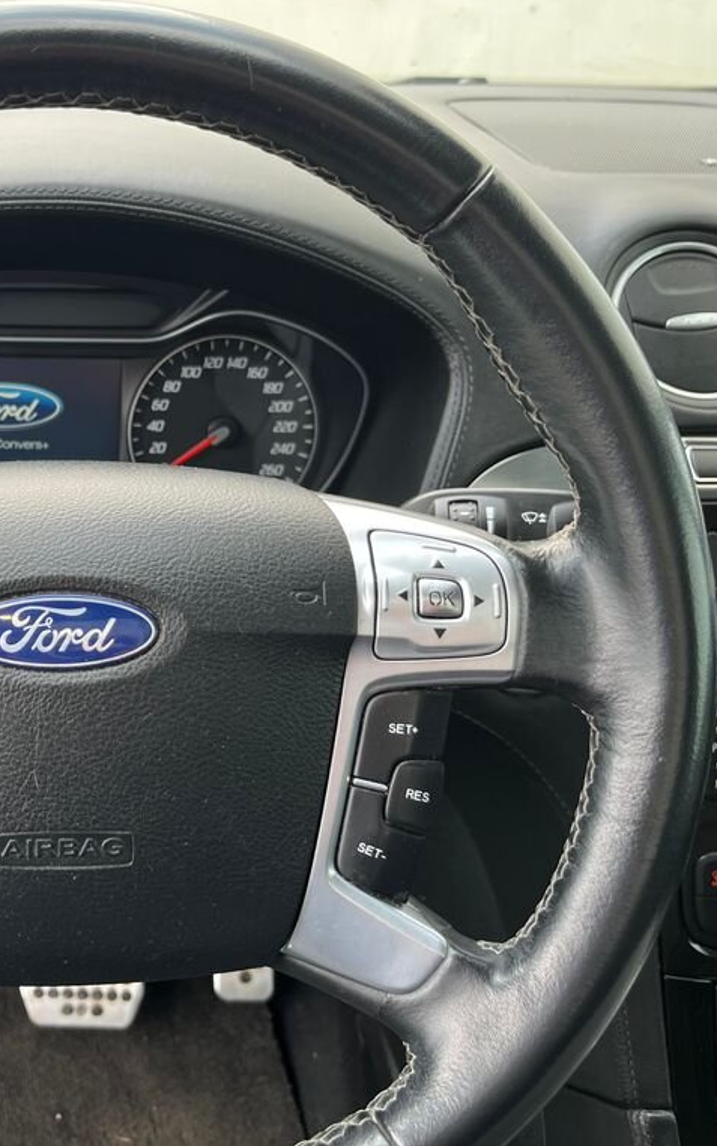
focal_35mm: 37
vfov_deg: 52.7
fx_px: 1157
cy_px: 571
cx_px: 29
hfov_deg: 32.2
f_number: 1.6
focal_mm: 5.1
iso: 40
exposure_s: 1/133
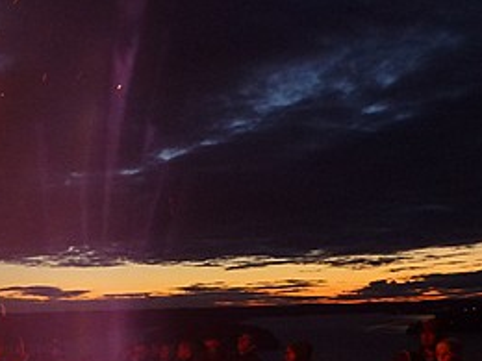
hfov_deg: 29.7
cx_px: -39
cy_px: 293
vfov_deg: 24.4
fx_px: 822
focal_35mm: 59
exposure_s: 1/6
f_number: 3.3
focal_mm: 4.3
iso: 200
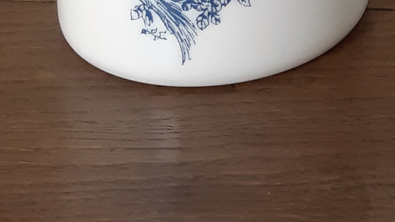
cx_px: 523
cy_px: -383
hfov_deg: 17.7
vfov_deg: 9.1
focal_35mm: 113
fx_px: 1184
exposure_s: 1/50
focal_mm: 3.93
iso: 125
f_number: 1.7
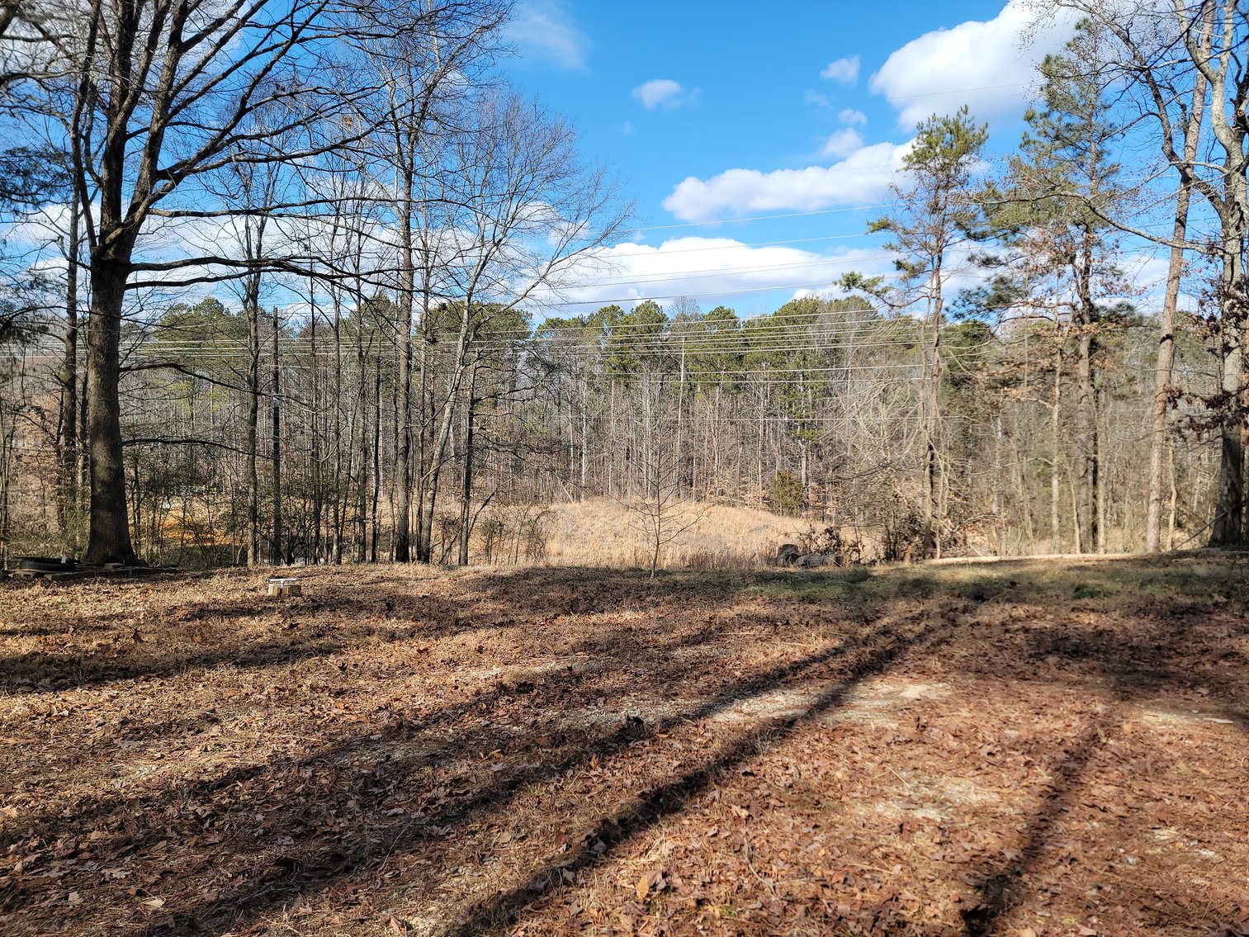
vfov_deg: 56.8
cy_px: 468
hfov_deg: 71.6
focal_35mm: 24
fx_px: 866
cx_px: 624
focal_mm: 6.7
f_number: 1.8
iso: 16
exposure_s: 1/550
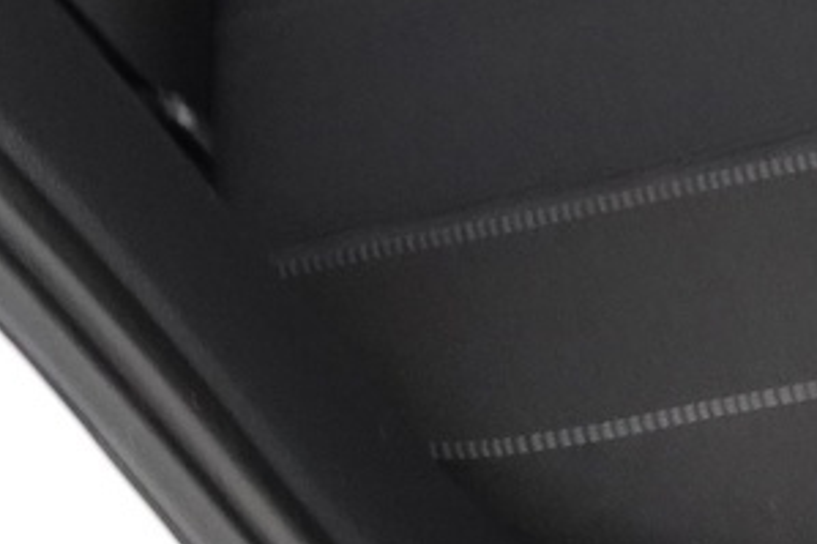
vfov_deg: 9.6
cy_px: -631
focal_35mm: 130
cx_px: 432
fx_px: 2949
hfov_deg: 15.8
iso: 800
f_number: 1.8
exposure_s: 1/20
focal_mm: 9.4
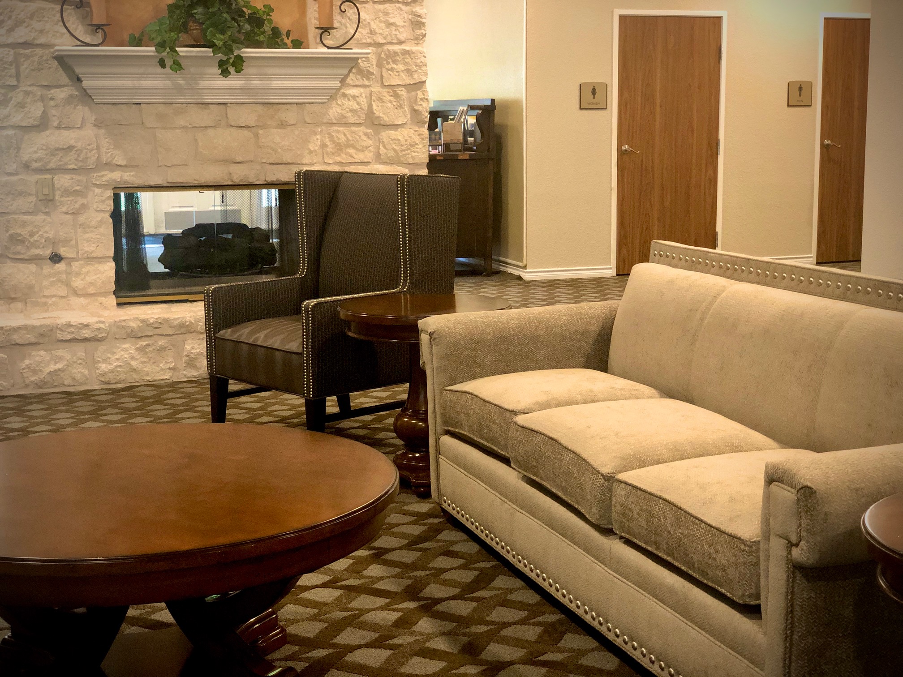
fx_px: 1356
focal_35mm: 52
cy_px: 338
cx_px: 452
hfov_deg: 36.8
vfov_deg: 28.0
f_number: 2.4
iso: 125
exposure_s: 1/24
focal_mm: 6
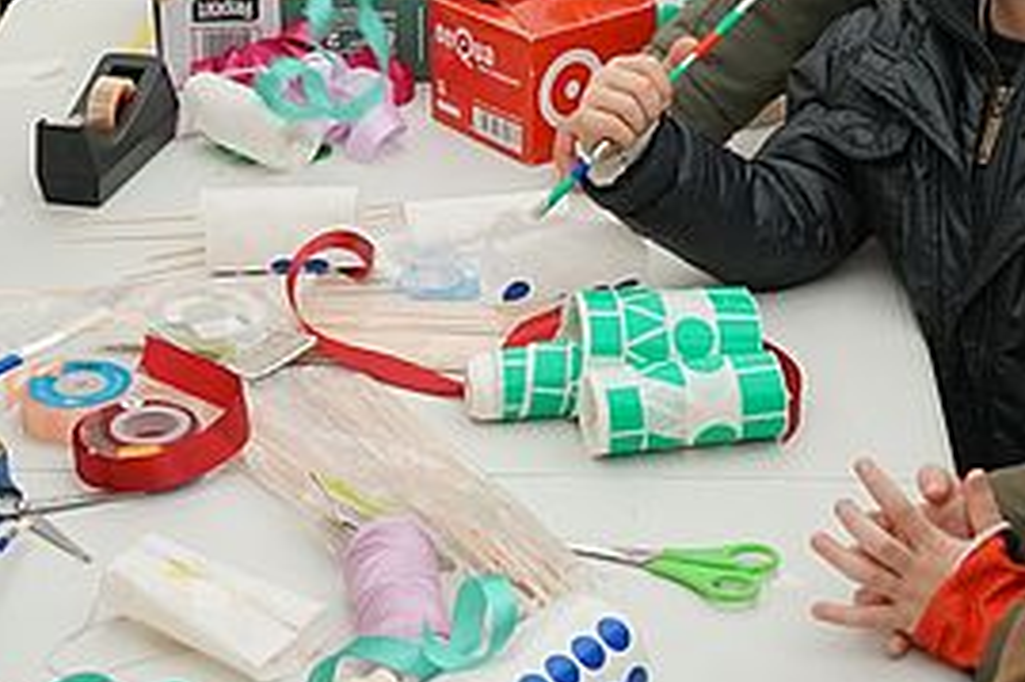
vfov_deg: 13.5
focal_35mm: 99
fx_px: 2817
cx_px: 400
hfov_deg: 20.6
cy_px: -93
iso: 800
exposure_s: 1/160
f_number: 6.3
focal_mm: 28
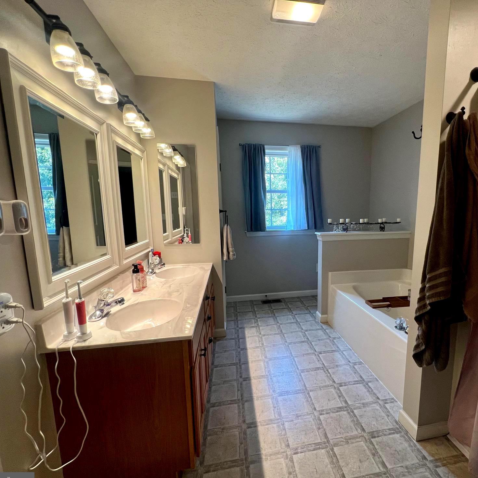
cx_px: 286
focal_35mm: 16
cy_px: 249
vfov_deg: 87.4
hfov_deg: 86.4
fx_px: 250
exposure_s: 1/120
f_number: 1.8
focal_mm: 1.57
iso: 125
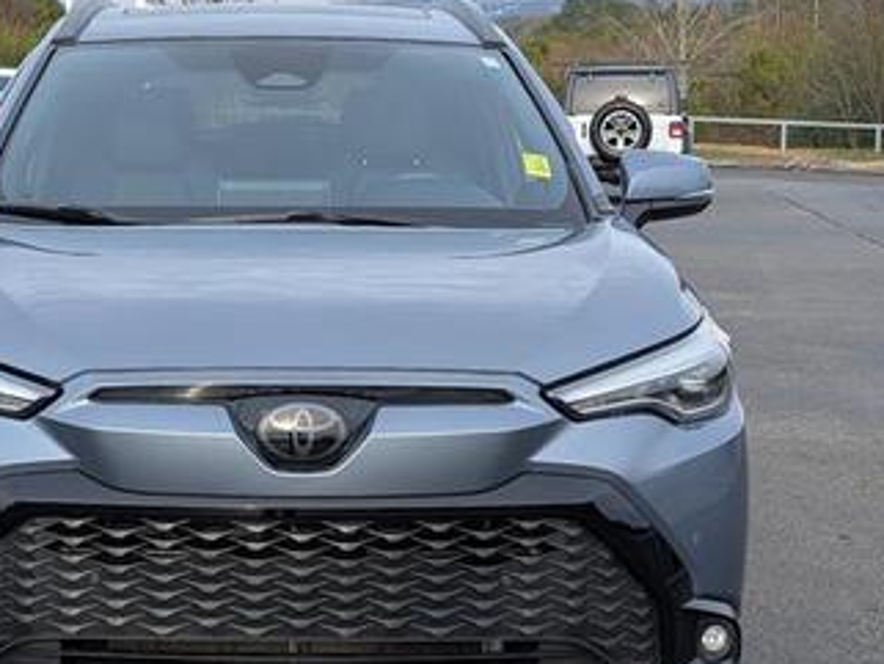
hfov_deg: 25.1
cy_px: 380
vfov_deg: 19.1
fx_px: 1967
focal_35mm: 77
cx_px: 267
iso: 22
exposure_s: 1/256
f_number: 1.68
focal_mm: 6.9
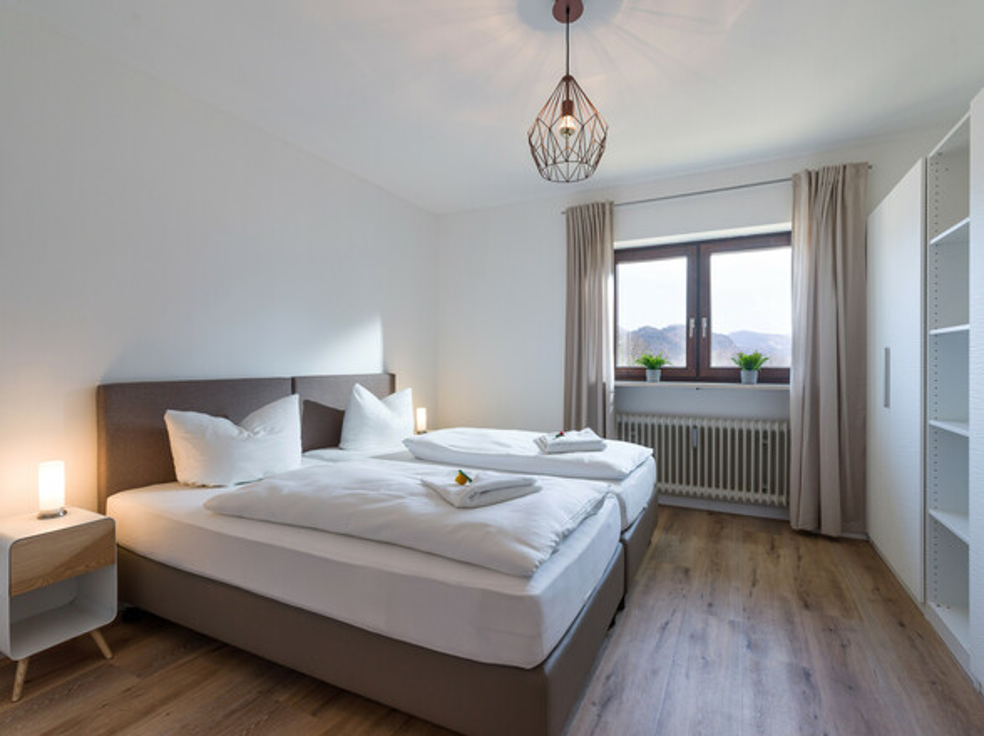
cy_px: 368
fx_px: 454
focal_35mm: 16
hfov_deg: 94.5
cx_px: 492
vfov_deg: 78.0
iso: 400
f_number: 8
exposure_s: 1/30
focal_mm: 21
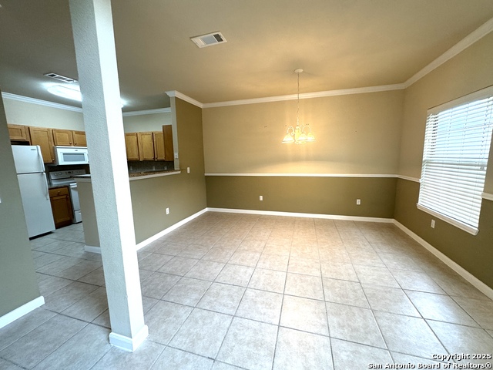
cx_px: 246
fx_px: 199
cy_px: 185
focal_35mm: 14
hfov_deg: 102.1
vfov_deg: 85.7
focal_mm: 2.22
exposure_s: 1/60
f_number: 2.2
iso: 200
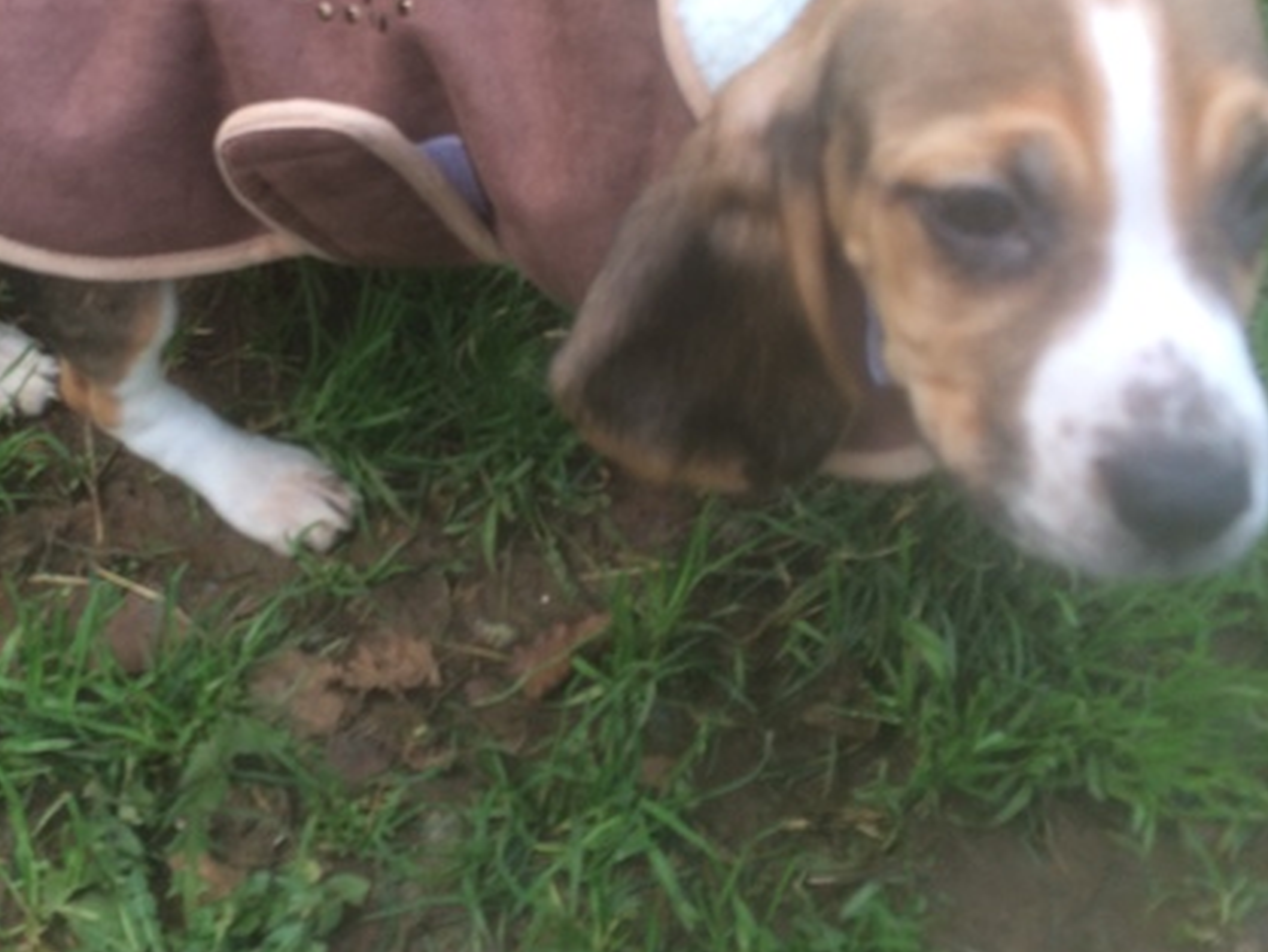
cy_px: 328
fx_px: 1685
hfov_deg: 40.7
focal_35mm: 46
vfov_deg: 31.3
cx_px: 417
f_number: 2.2
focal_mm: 4.12
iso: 64
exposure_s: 1/120
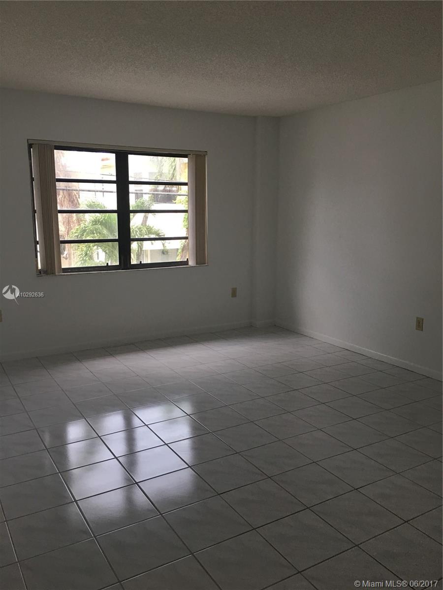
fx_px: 495
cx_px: 222
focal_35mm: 29
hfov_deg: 48.2
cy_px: 295
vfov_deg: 61.7
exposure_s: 1/30
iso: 32
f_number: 2.2
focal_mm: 4.15
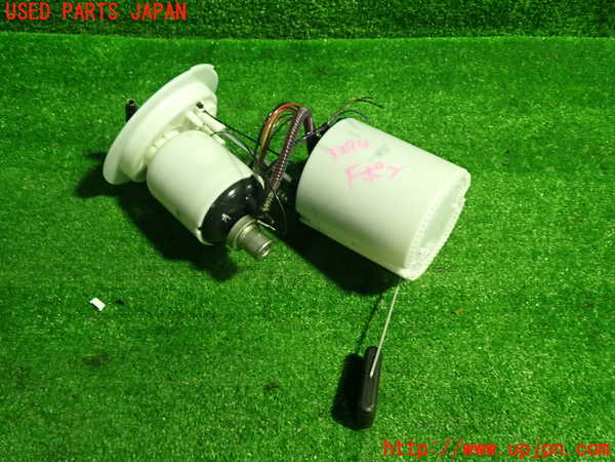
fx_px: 533
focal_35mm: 30
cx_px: 308
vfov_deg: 46.8
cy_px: 231
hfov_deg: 60.0
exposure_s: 1/30
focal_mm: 5.4
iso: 250
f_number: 2.3
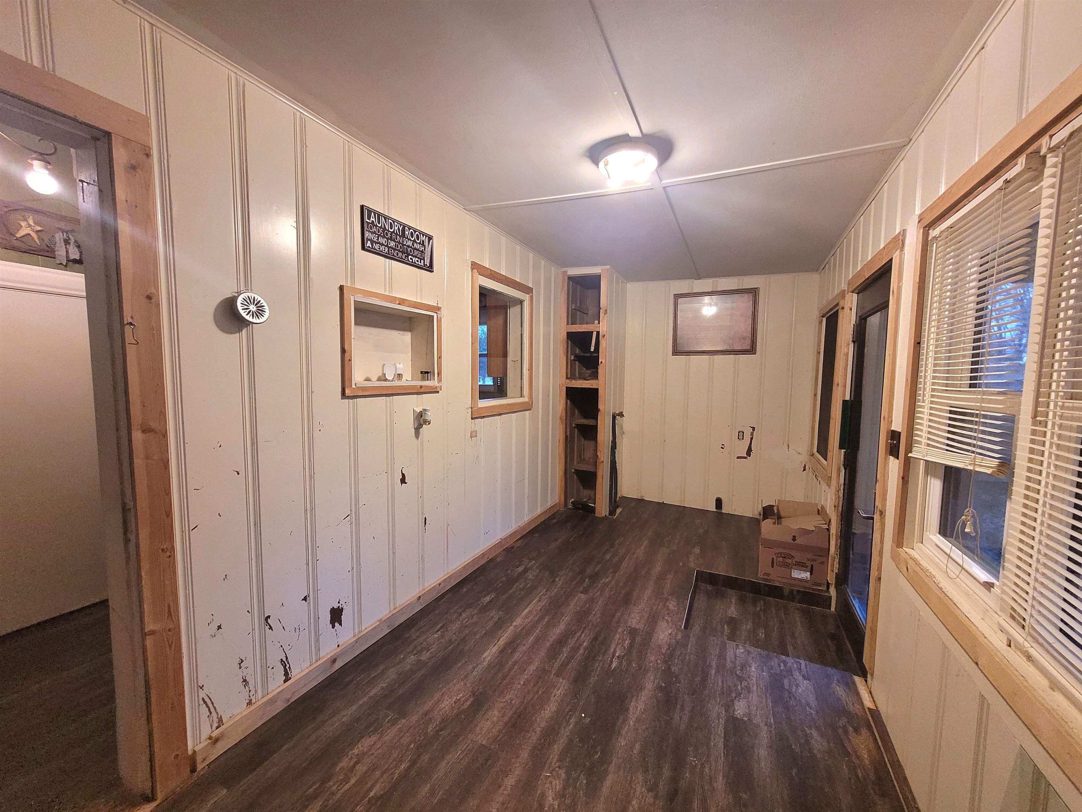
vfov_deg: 89.9
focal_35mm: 13
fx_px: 406
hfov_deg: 106.2
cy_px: 406
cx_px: 541
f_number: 2.2
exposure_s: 1/60.2
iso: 400
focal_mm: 1.74
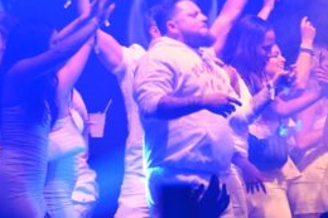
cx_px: 428
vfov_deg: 6.6
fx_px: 1885
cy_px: 37
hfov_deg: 9.8
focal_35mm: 207
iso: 1600
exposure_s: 1/160
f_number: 6.3
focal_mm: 70
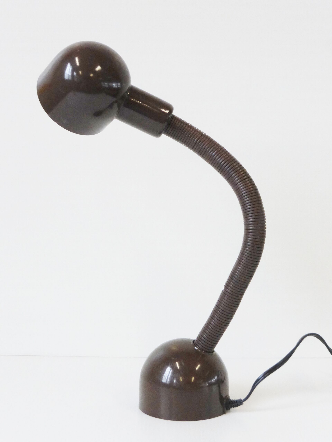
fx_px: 729
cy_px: 221
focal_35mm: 57
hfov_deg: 25.7
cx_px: 166
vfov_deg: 33.8
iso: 400
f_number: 4.6
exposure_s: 1/60
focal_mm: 9.7
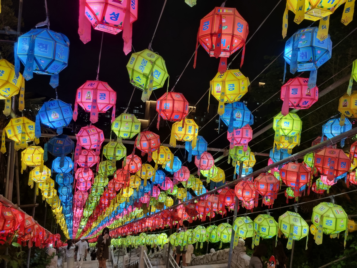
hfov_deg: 67.3
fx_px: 268
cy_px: 134
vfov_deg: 53.1
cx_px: 178
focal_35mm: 26
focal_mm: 5.4
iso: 200
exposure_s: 1/60
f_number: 1.8
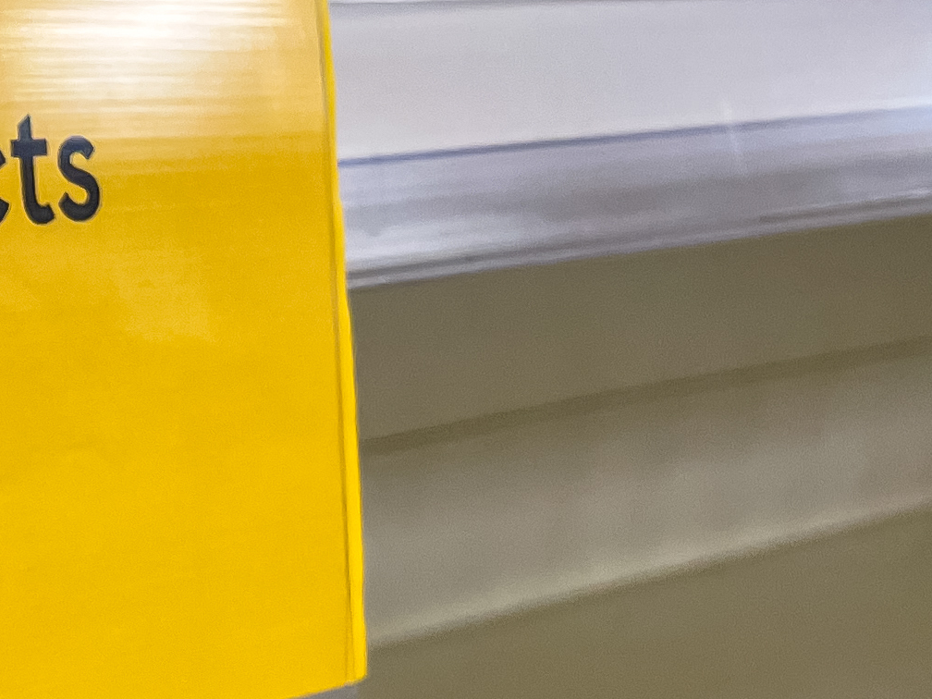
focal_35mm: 104
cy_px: 811
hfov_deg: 17.4
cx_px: -366
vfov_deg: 13.9
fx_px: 2800
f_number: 1.6
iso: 80
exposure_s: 1/100
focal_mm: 4.2
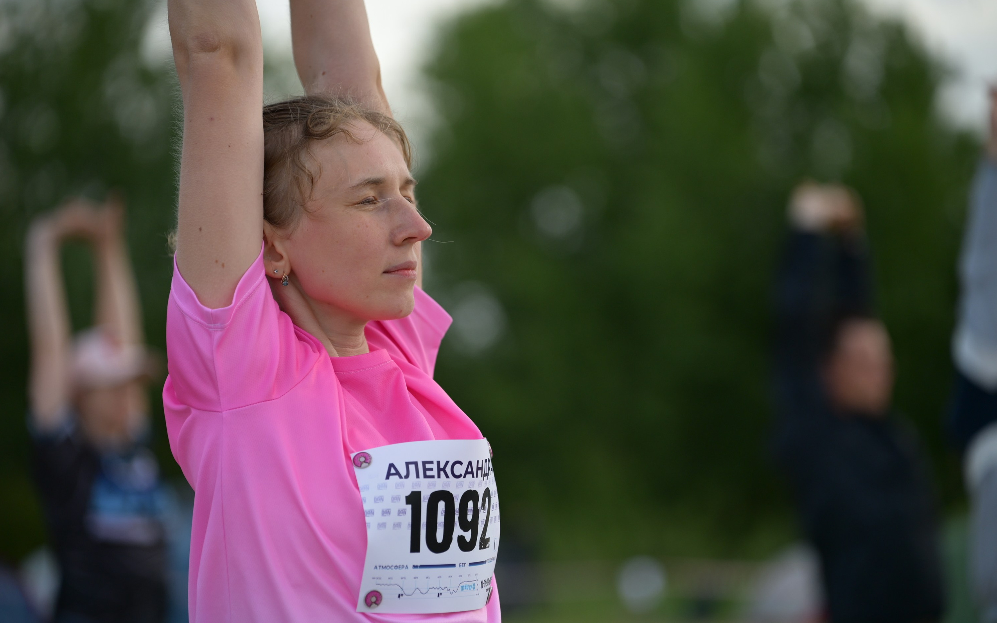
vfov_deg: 10.0
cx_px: 499
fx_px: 3559
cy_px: 324
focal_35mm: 131
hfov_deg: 15.9
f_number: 2.8
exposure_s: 1/1250
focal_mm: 128
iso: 320
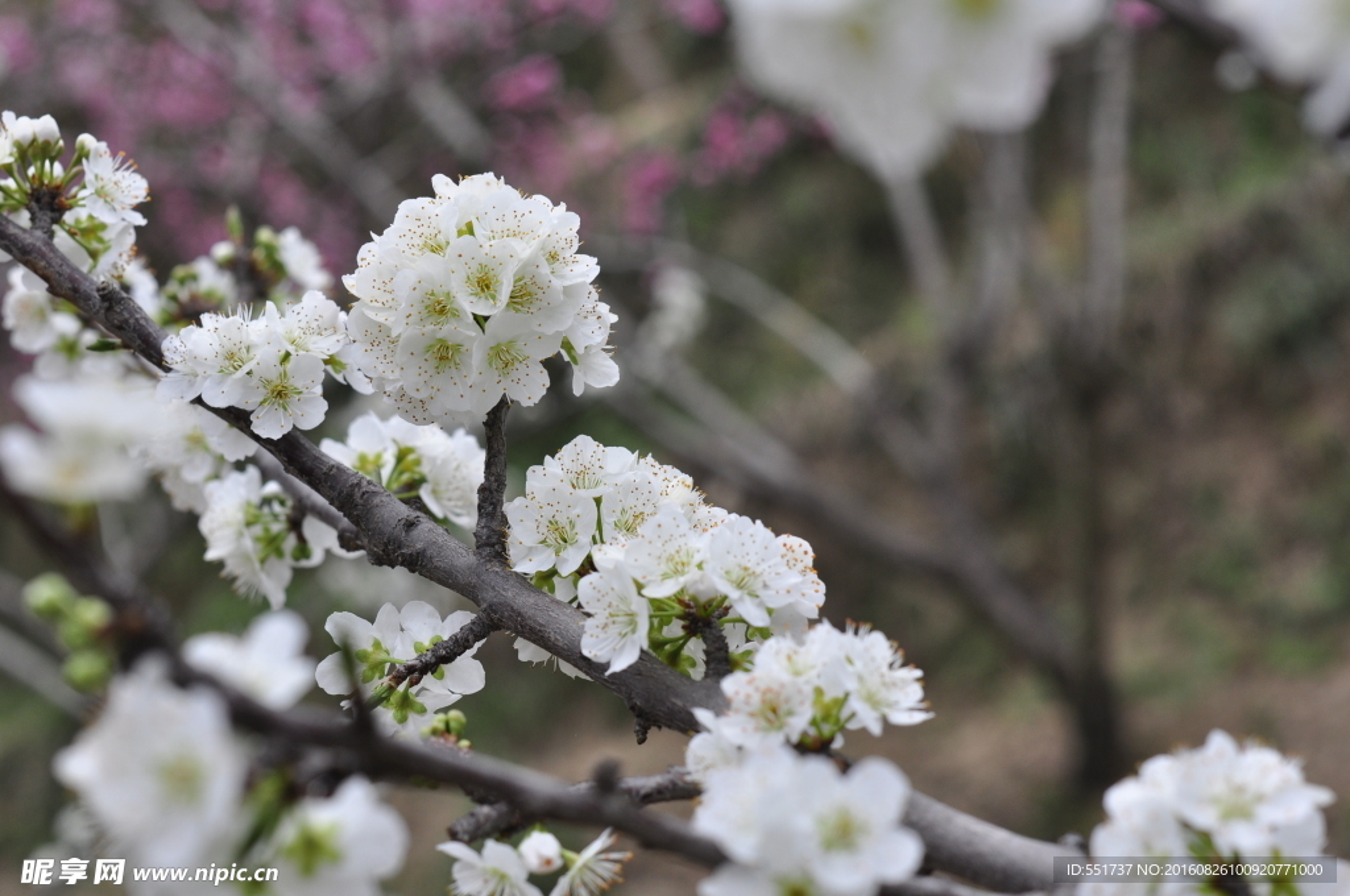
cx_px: 675
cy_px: 448
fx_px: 2809
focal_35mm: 75
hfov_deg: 27.0
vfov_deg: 18.1
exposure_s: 1/640
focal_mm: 50
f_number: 7.1
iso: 250
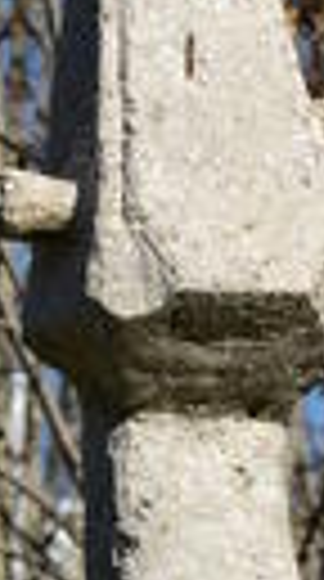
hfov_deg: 2.6
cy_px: 1025
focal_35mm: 467
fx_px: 7175
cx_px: 371
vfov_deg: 4.6
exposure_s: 1/200
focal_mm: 66
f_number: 10
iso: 100
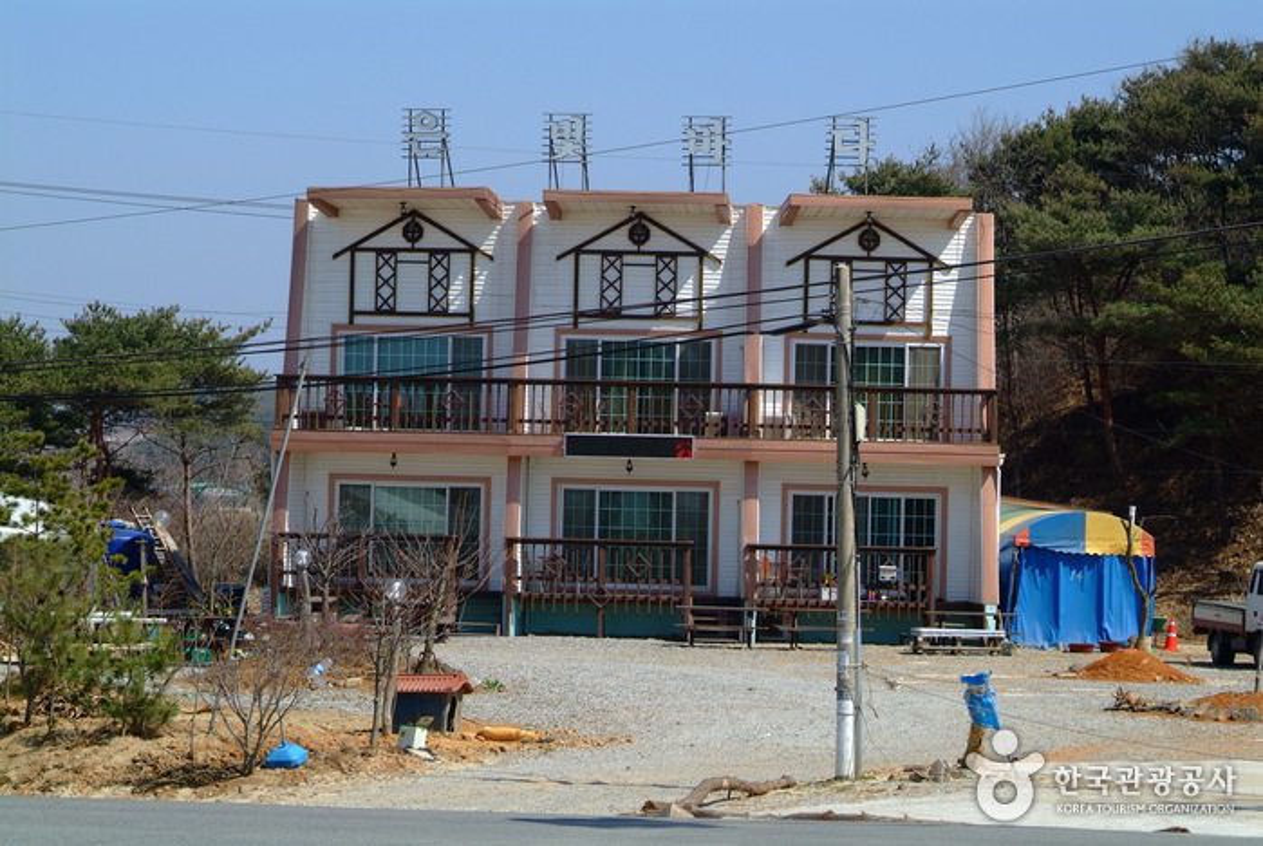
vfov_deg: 10.7
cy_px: 423
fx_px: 4496
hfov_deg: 16.0
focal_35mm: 128
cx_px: 632
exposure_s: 1/250
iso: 100
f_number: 8
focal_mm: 85
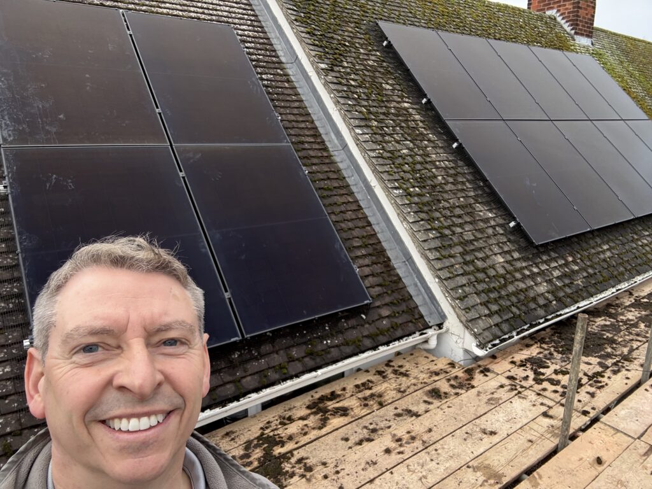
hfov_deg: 73.9
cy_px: 244
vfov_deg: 58.9
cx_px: 326
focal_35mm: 23
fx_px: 433
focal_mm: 2.69
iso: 25
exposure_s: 1/376
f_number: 1.9
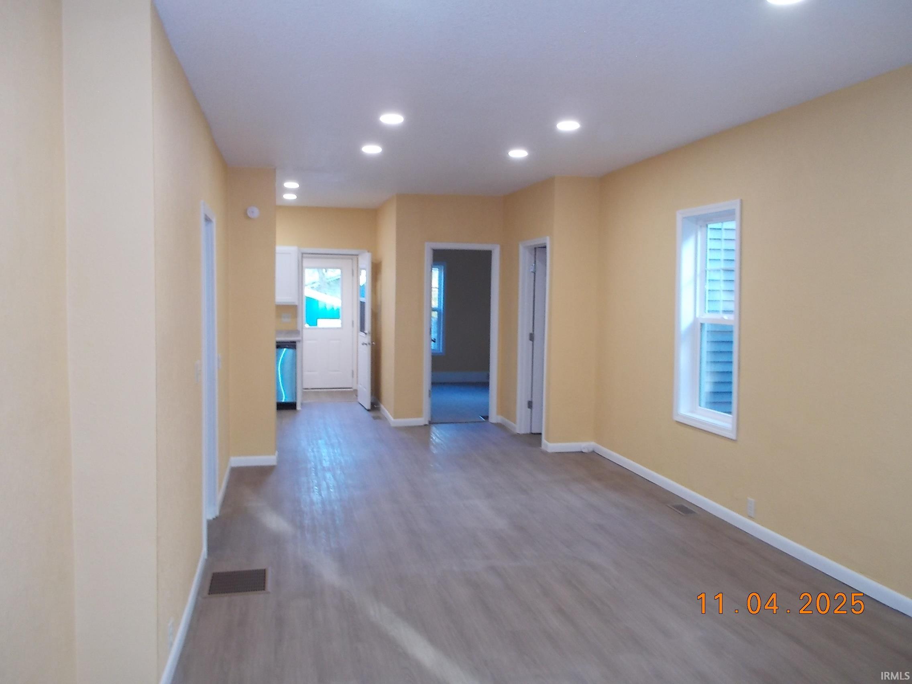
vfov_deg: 48.2
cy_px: 342
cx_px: 456
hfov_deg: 61.7
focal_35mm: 29
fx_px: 764
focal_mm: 4.1
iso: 160
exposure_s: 1/25
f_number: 3.3
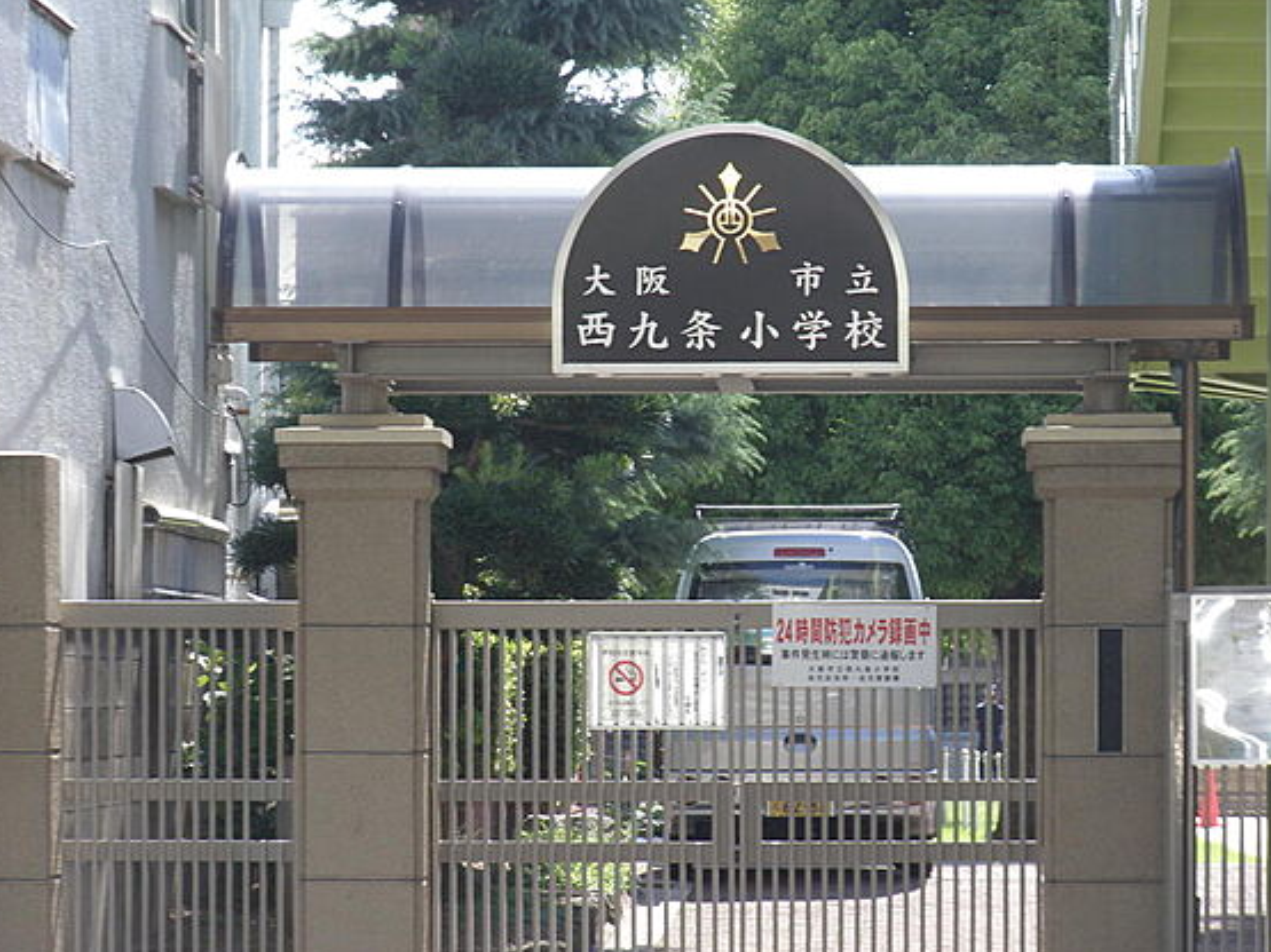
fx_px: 6314
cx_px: 634
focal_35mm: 172
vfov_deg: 8.6
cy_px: 492
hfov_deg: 11.5
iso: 80
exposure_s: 1/160
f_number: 5.1
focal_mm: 28.1
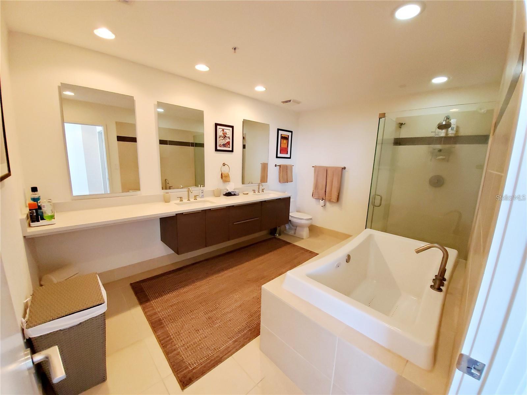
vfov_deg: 89.9
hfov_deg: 106.2
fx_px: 198
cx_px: 264
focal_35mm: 13
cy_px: 198
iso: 320
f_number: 2.2
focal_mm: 1.8
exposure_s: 1/59.2
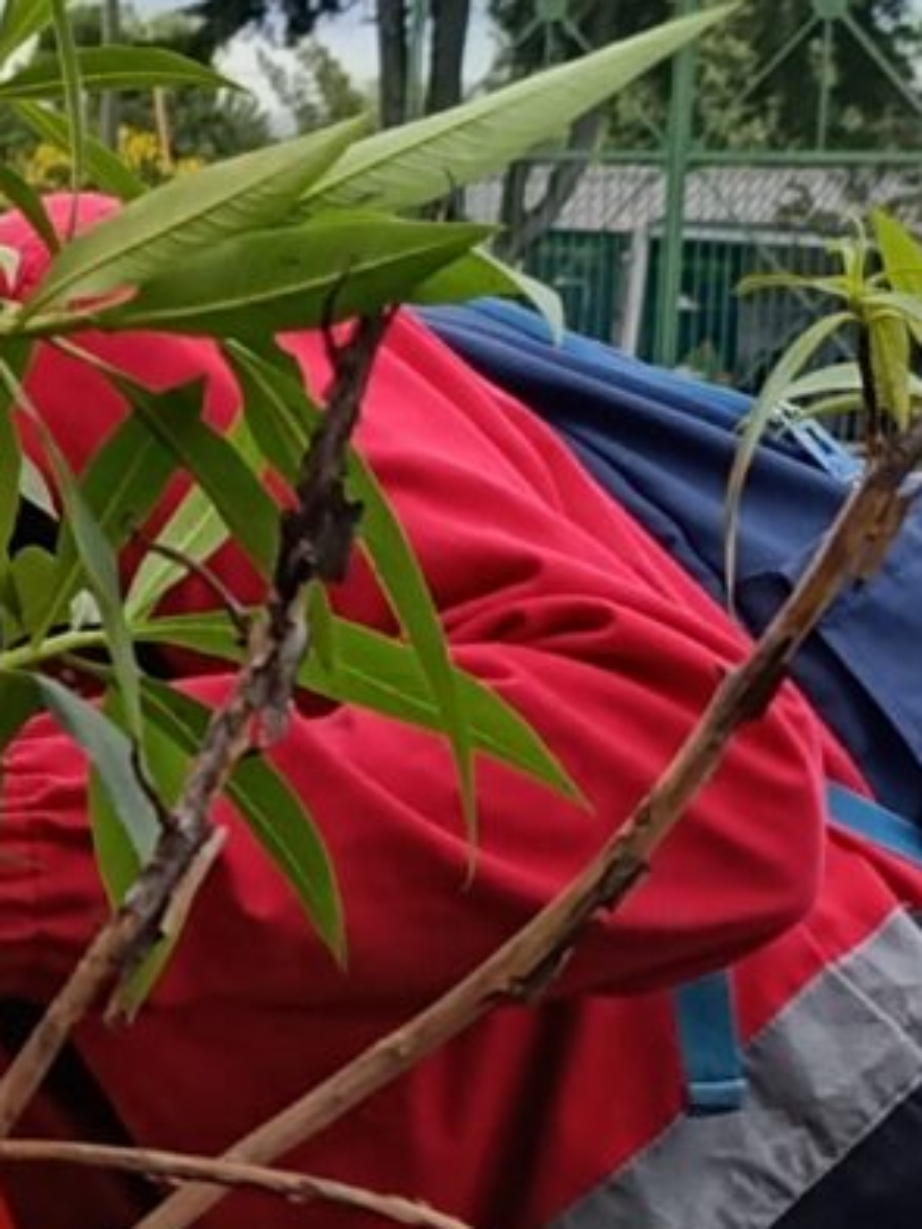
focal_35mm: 150
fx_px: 5324
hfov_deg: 9.4
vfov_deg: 13.1
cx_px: -750
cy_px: 1035
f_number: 1.6
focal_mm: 6.14
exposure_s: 1/433
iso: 50
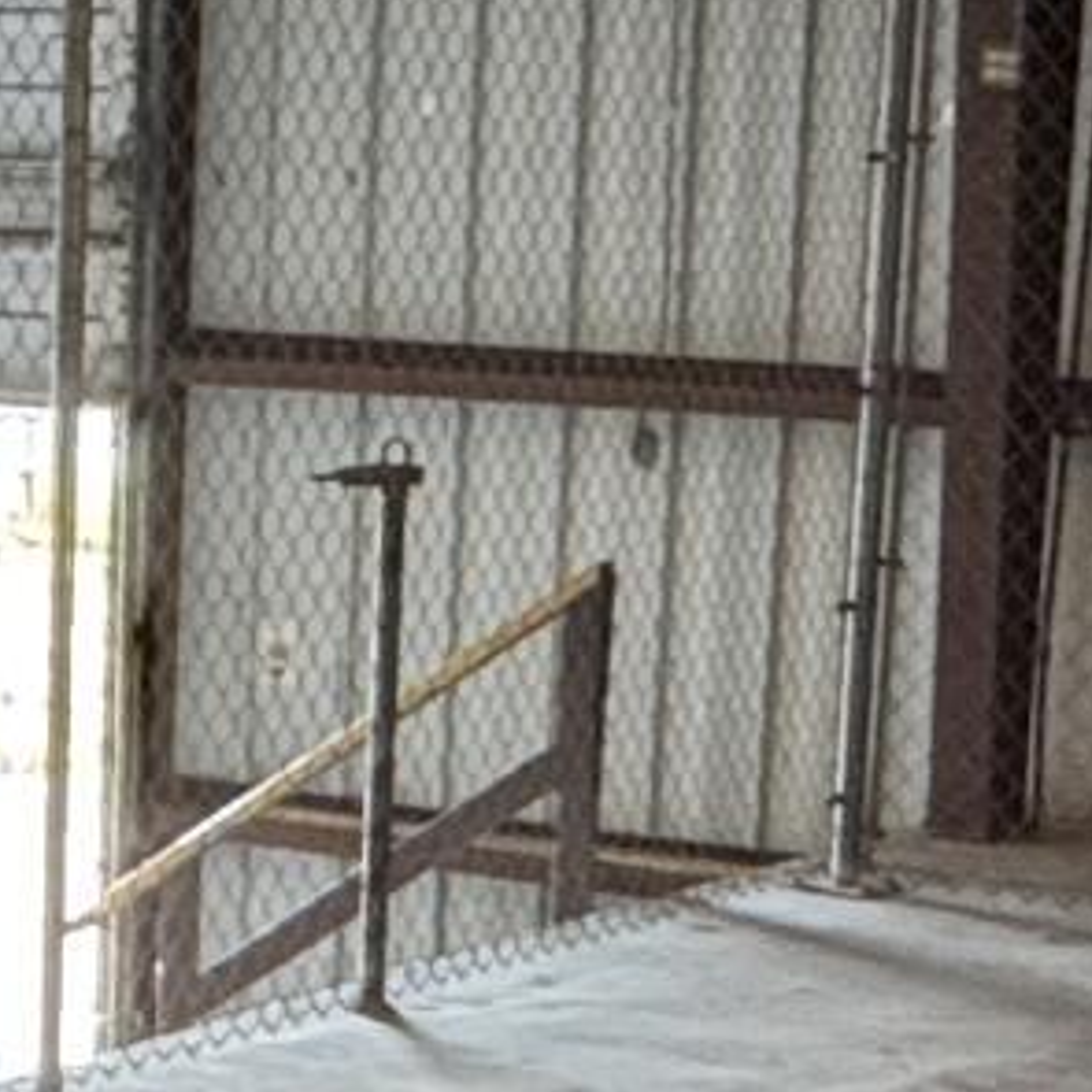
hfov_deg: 13.6
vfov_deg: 13.7
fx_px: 4497
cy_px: 999
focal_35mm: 126
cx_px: -26
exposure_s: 1/120
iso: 250
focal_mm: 2.22
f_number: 2.2
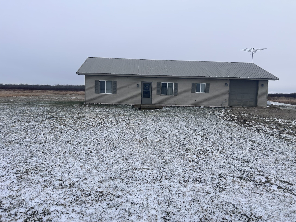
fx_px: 222
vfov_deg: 53.1
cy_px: 111
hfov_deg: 67.3
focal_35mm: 26
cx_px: 148
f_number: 1.5
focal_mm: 5.7
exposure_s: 1/3460
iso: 50
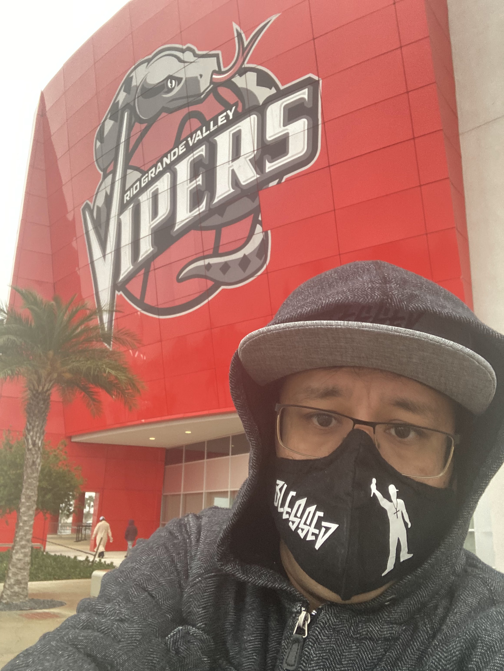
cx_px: 252
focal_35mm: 32
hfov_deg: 44.2
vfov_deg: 56.8
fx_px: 621
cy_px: 336
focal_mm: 2.87
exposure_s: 1/60
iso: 200
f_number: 2.2
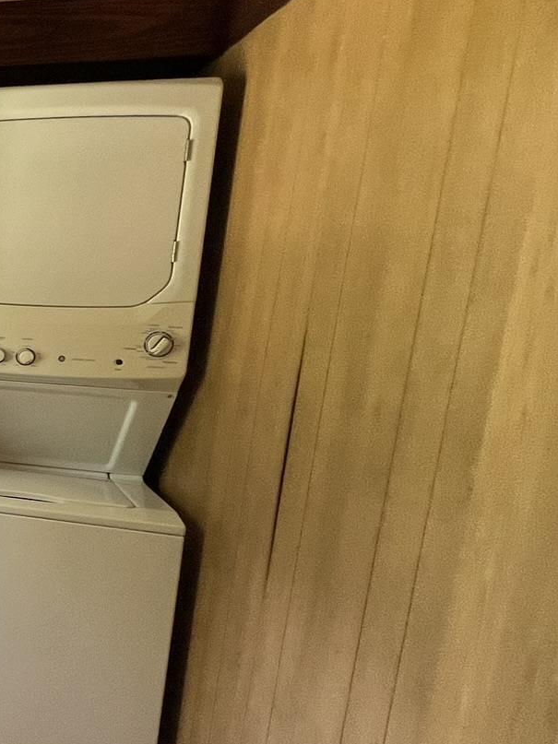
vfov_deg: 55.4
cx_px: -363
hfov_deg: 25.3
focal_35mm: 33
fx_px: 709
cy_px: 374
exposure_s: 1/99
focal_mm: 1.57
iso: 160
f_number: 1.8
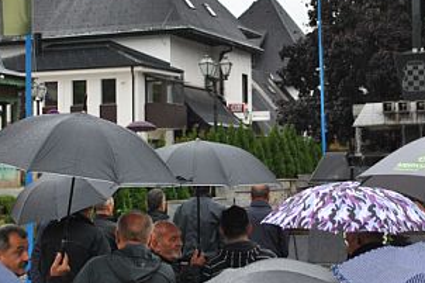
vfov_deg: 16.2
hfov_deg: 24.2
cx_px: 182
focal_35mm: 84
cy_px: 103
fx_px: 991
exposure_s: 1/60
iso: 200
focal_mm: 26
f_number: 4.2
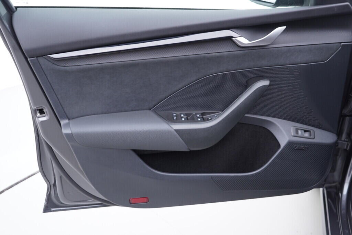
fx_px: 352
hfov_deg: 53.1
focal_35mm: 36
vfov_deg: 36.9
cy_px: 118
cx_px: 176
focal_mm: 24
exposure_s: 1/40
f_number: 2.8
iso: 200
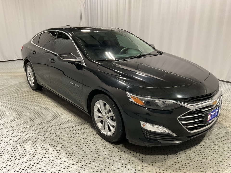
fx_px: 194
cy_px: 86
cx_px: 116
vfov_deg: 48.2
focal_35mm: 29
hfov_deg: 61.7
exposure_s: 1/50
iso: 80
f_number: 1.8
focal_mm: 3
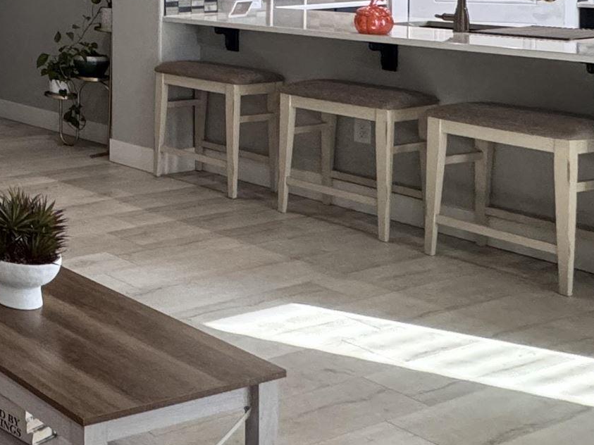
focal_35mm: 51
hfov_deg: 25.3
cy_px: -33
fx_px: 875
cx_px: -354
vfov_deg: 26.5
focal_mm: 2.22
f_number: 2.2
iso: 250
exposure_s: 1/120
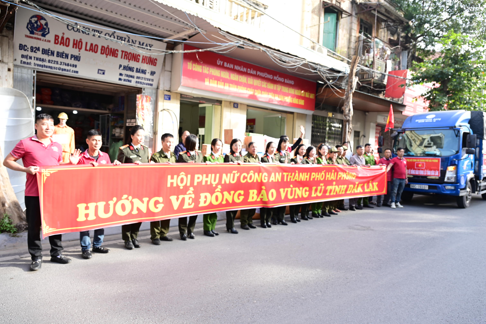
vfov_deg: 53.1
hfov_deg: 73.7
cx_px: 243
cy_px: 162
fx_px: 324
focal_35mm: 24
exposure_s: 1/160
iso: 200
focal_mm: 24
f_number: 4
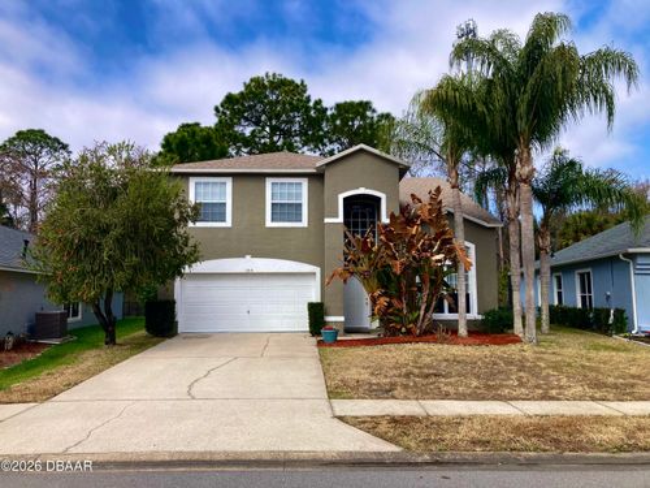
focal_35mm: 28
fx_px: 526
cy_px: 244
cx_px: 325
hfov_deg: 63.4
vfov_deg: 49.7
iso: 20
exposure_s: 1/1473
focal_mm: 3.99
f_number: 1.8
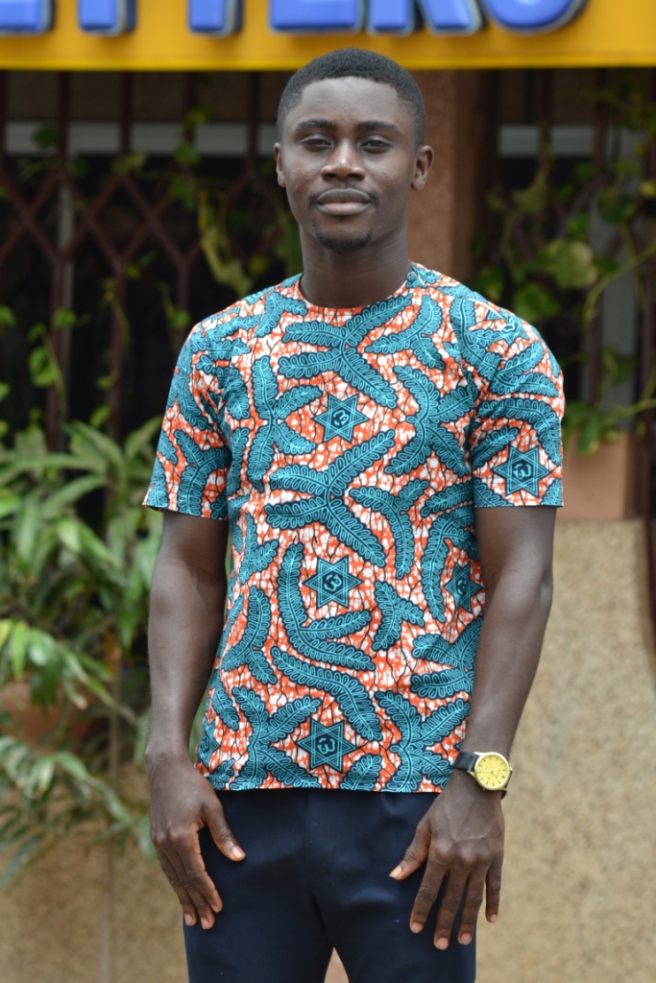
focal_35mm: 202
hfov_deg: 6.8
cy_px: 492
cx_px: 328
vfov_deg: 10.2
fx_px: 5533
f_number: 5.6
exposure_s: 1/500
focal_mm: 135
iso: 250
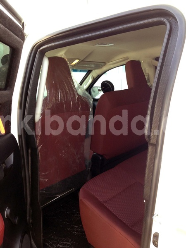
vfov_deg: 55.4
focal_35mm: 33
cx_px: 93
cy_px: 124
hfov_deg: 42.9
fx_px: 236
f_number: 2.4
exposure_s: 1/58
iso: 50
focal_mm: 4.13
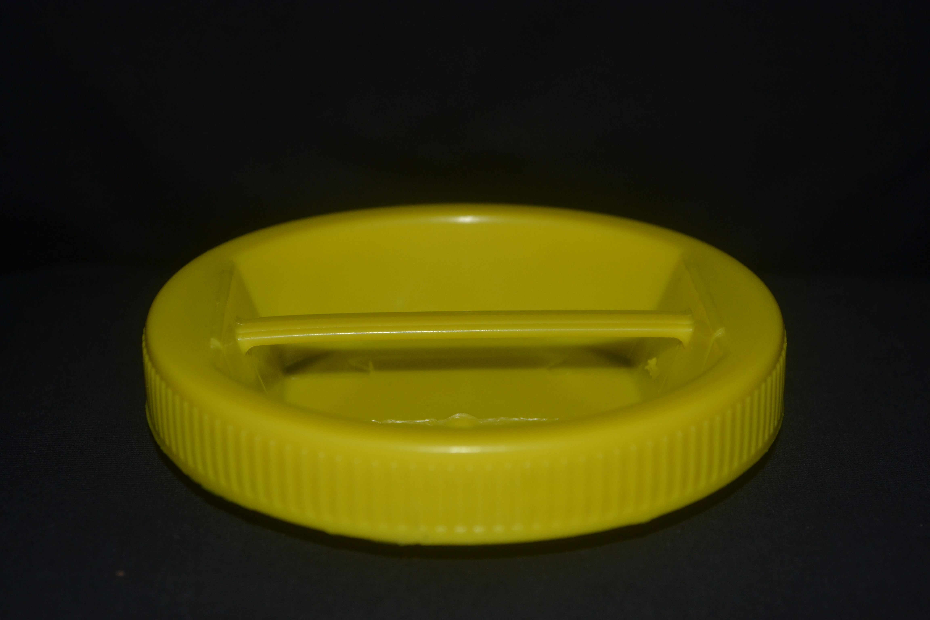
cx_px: 465
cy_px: 310
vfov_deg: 18.9
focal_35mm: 72
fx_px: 1860
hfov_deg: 28.1
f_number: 5.6
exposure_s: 1/60
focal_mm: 48
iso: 640
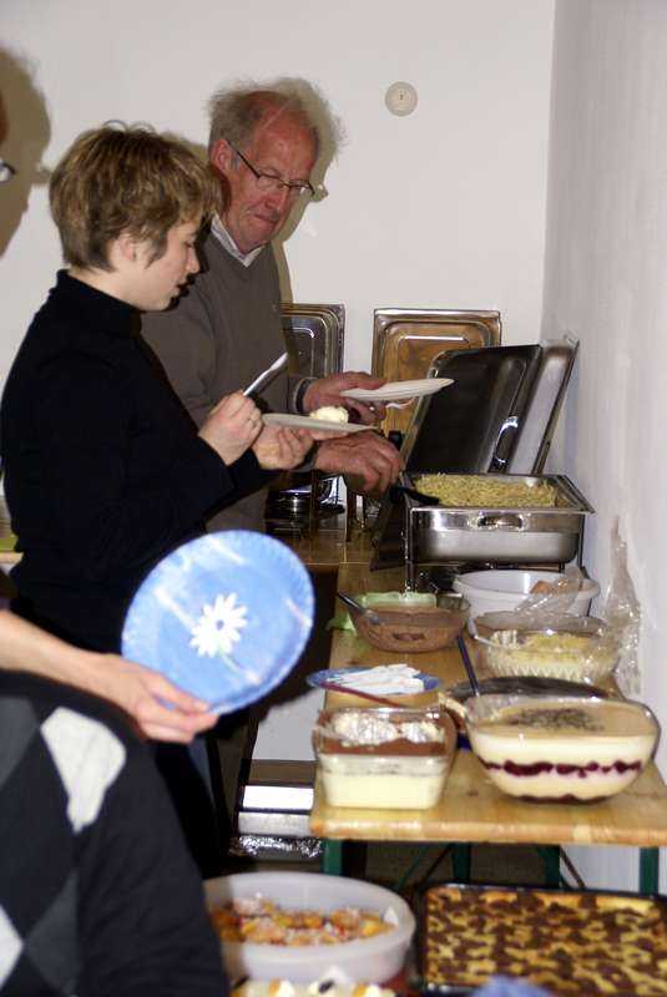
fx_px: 2288
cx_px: 334
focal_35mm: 82
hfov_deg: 16.6
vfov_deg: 24.6
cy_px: 498
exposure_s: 1/80
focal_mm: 55
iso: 400
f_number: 5.6
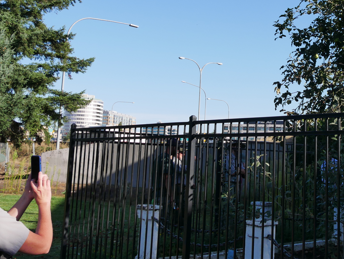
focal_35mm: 56
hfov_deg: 33.5
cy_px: 67
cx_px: 268
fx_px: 557
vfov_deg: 25.8
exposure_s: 1/320
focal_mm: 15
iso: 200
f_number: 7.1
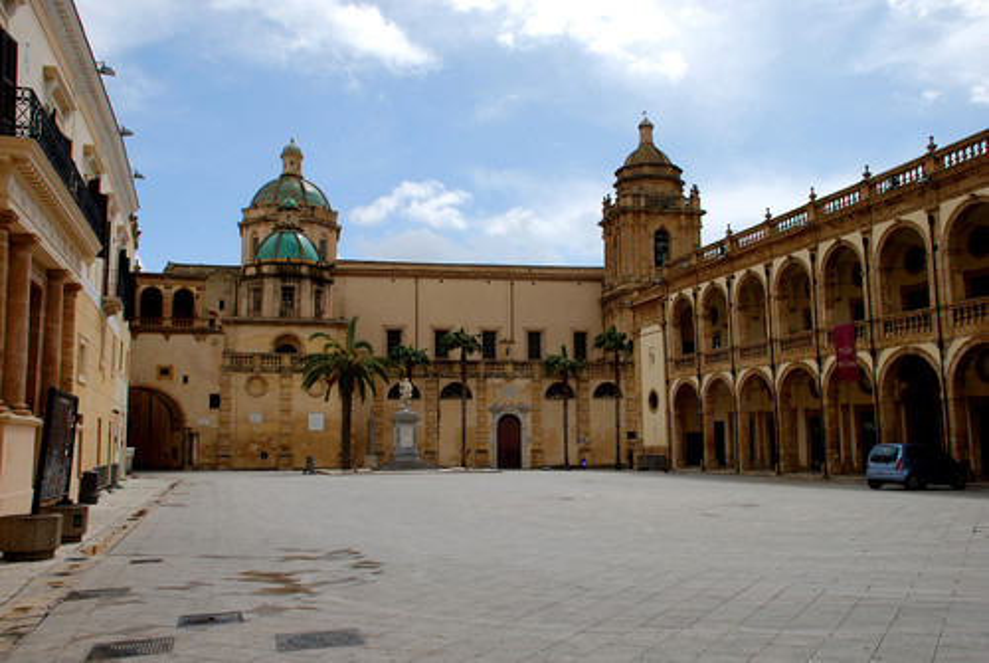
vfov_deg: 40.1
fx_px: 908
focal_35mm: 33
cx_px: 494
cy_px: 332
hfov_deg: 57.2
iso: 100
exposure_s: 1/250
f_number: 8
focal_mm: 22
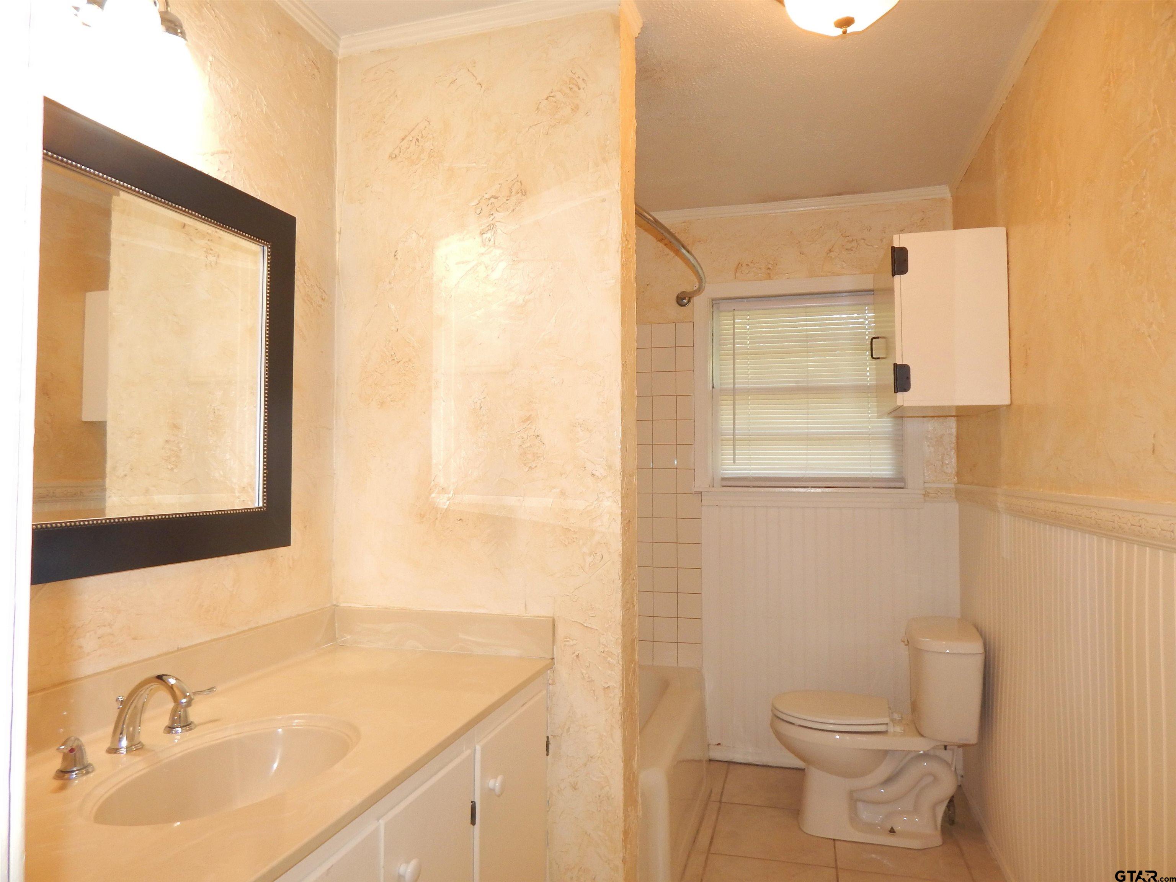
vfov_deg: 61.1
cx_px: 588
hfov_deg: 76.4
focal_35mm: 22
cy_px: 441
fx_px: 747
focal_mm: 4
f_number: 3
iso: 200
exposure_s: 1/30
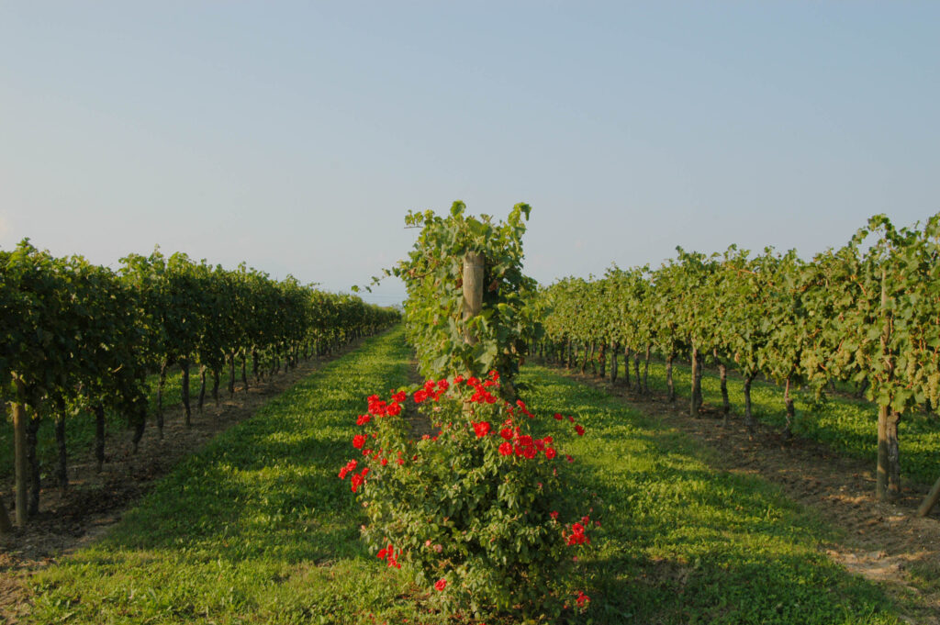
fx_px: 939
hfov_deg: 53.2
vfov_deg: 36.8
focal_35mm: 36
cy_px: 312
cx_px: 470
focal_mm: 24
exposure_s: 1/400
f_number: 7.1
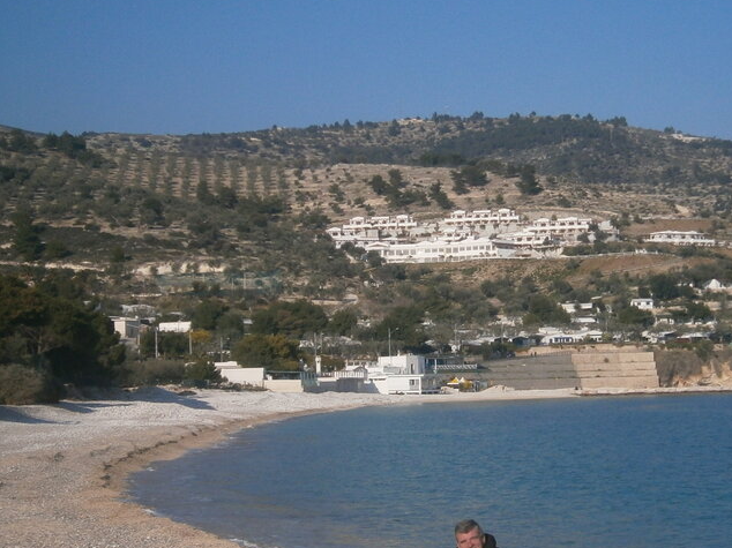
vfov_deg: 16.6
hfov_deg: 22.0
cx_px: 470
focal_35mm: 89
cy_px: 299
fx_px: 1881
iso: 80
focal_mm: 8.3
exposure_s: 1/1600
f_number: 3.4
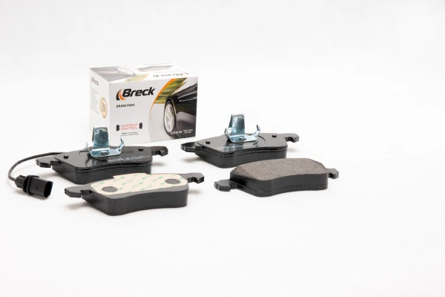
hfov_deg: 24.6
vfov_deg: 16.6
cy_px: 148
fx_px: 1020
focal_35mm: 82
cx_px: 222
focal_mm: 55
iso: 100
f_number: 11
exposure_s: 1/200
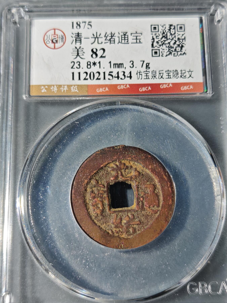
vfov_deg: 36.2
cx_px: 114
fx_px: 463
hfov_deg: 27.5
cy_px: 152
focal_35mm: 53
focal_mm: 5.85
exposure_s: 1/128
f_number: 1.63
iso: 50
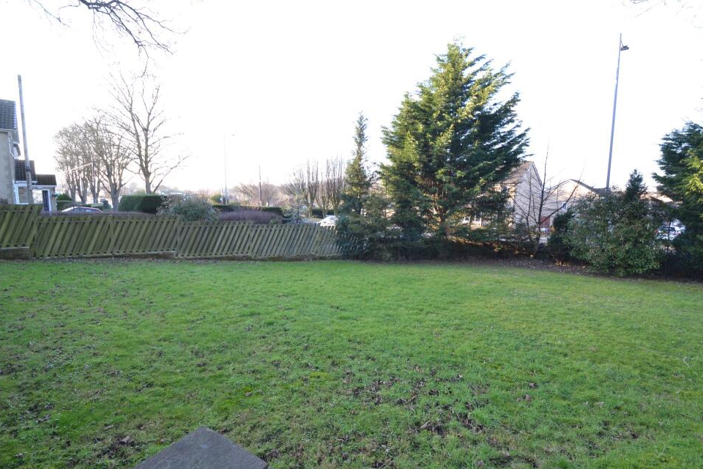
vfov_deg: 73.7
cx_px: 365
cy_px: 230
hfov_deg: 96.7
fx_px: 312
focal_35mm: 16
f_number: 5
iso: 400
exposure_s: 1/100
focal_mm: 10
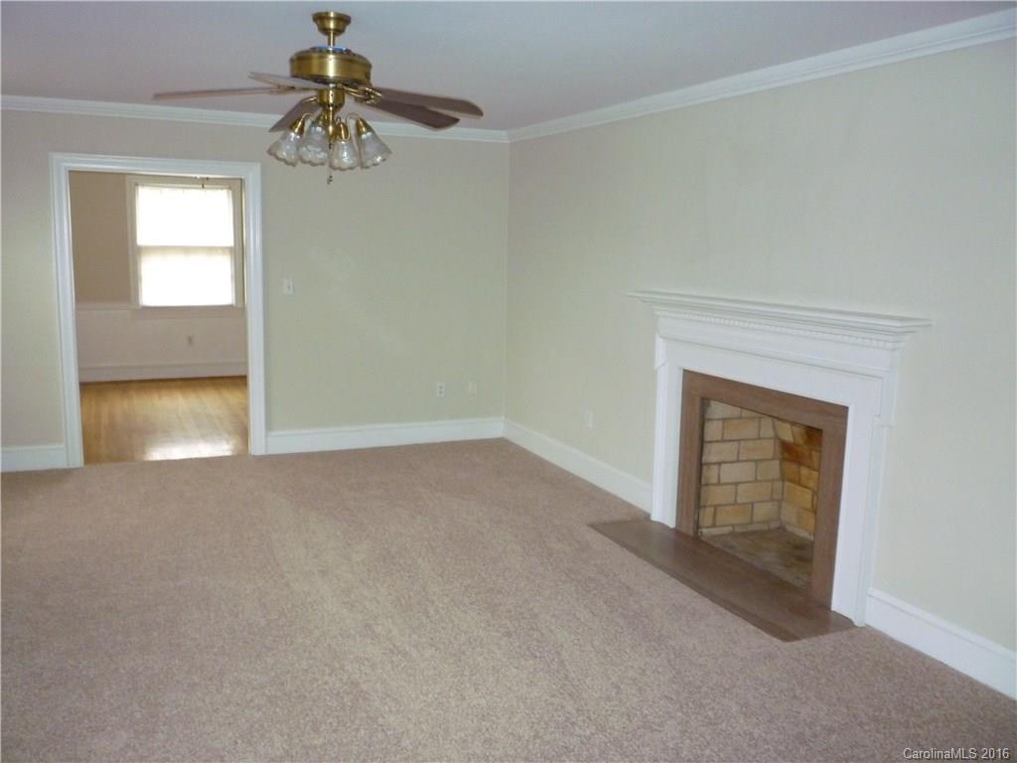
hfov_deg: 61.7
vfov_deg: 48.2
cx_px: 508
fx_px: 852
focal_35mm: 29
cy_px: 382
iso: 400
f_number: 3.3
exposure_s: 1/30
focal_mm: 5.2
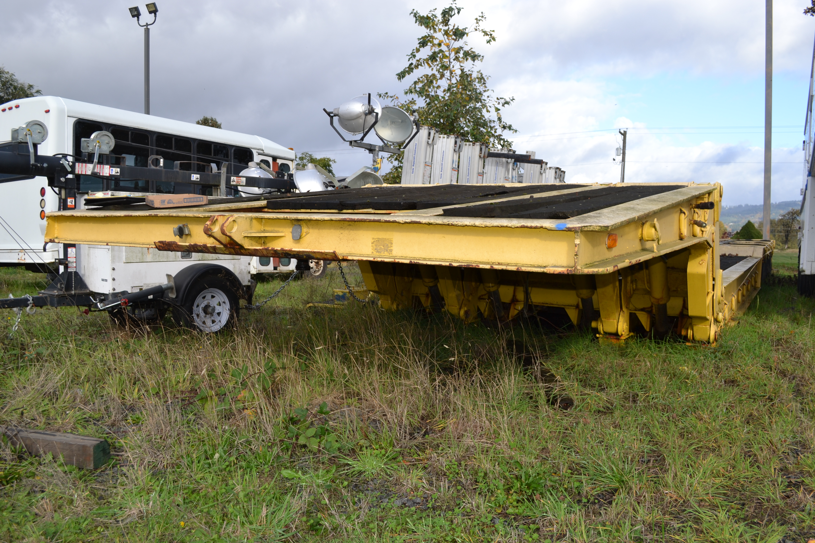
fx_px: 679
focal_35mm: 30
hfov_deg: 61.9
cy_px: 272
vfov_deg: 43.6
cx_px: 408
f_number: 6.3
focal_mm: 20
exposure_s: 1/200
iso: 100
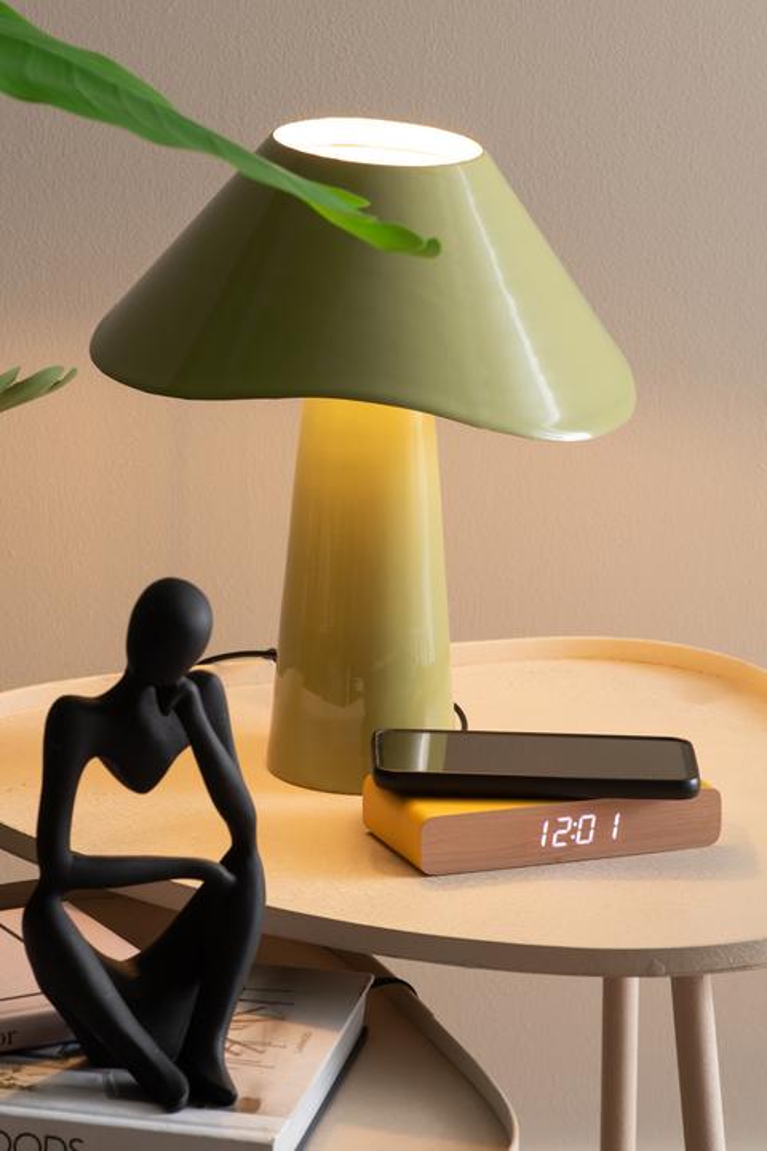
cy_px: 576
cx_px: 384
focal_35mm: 170
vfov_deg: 12.1
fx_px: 5432
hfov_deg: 8.1
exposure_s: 1/4
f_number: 14
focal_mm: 170
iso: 125
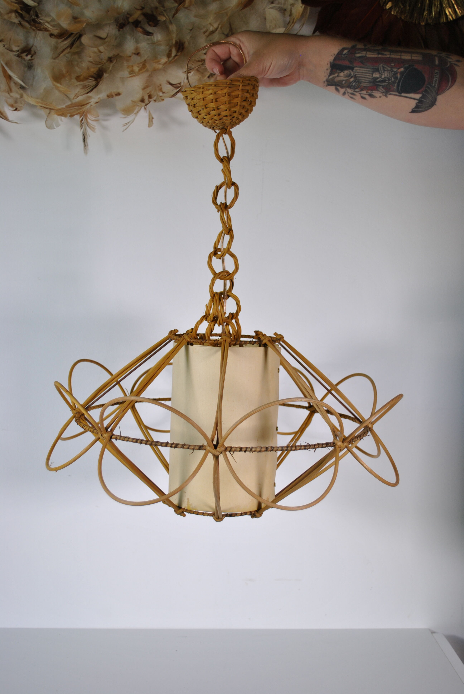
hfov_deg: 34.3
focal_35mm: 39
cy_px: 347
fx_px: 752
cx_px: 232
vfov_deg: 49.5
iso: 200
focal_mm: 26
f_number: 4.2
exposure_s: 1/125
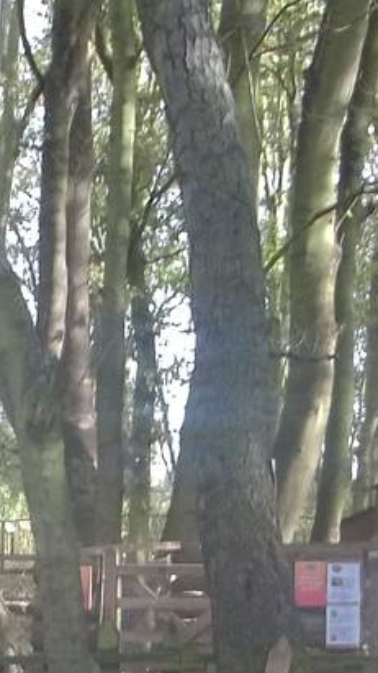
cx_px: -236
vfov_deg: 14.4
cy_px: 968
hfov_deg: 8.4
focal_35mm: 140
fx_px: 2496
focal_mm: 5.9
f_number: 3.3
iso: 80
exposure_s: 1/50
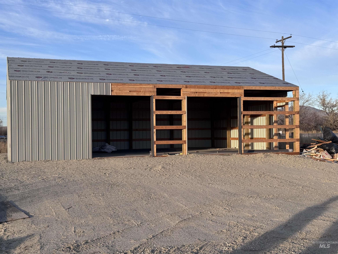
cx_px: 169
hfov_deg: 39.7
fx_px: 469
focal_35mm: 48
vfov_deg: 30.3
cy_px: 127
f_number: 1.78
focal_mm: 6.76
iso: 64
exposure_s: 1/1923
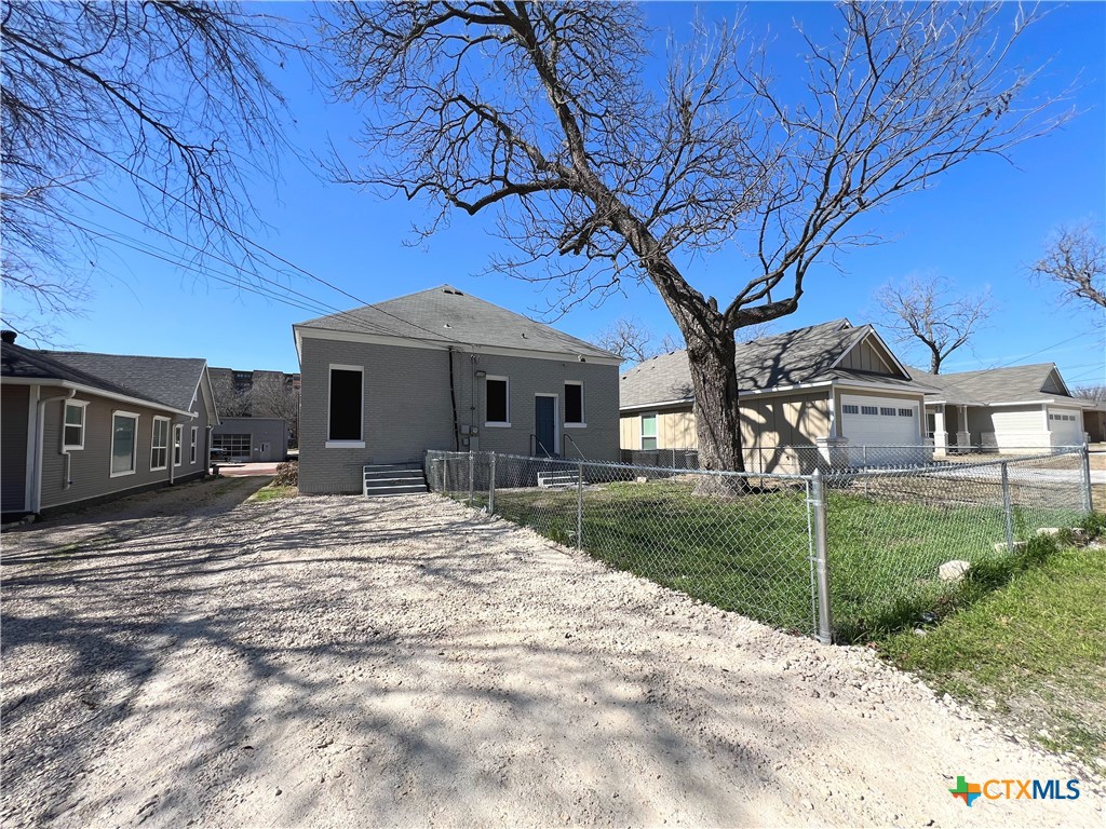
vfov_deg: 89.9
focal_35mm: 13
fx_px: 415
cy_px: 414
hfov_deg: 106.2
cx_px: 553
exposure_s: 1/1206
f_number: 1.8
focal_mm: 1.57
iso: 32
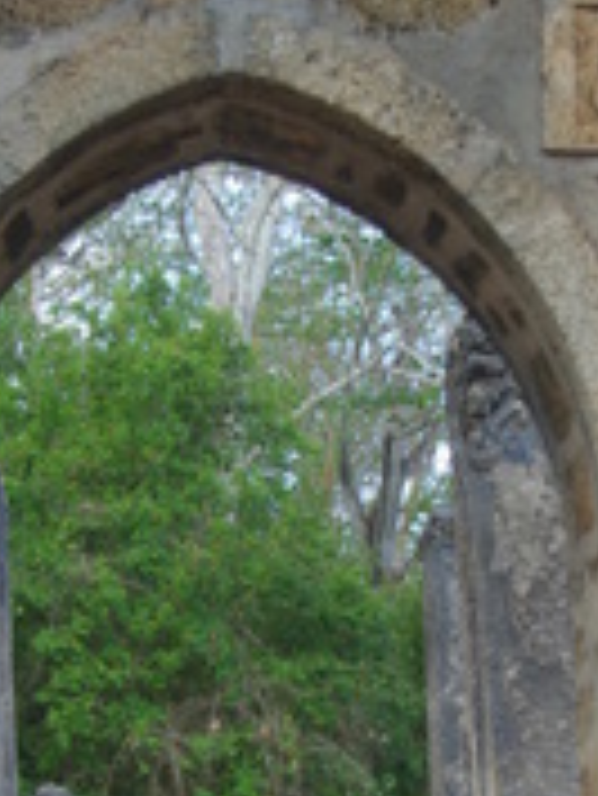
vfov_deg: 20.4
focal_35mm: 94
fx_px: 2163
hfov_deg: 15.7
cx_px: 252
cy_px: 711
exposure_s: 1/30
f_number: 4
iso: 100
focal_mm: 24
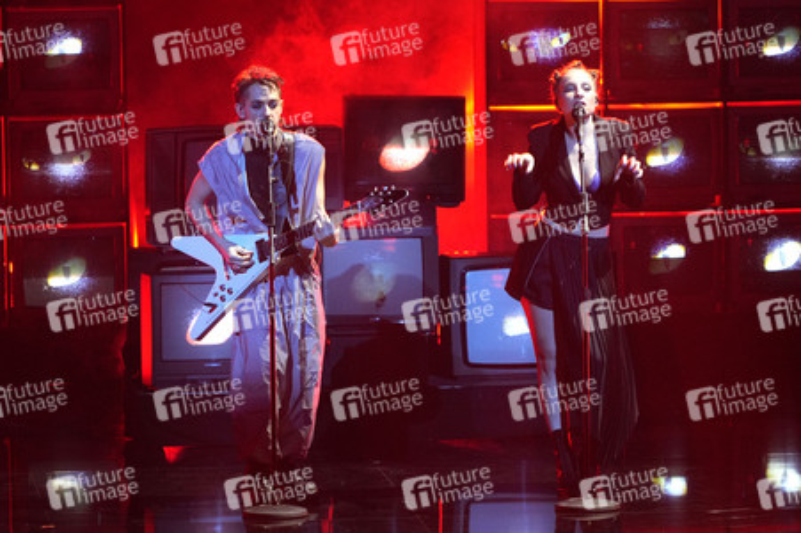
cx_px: 400
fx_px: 6670
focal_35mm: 300
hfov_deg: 6.9
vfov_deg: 4.6
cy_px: 266
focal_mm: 200
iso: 2500
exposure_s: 1/125
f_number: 5.6
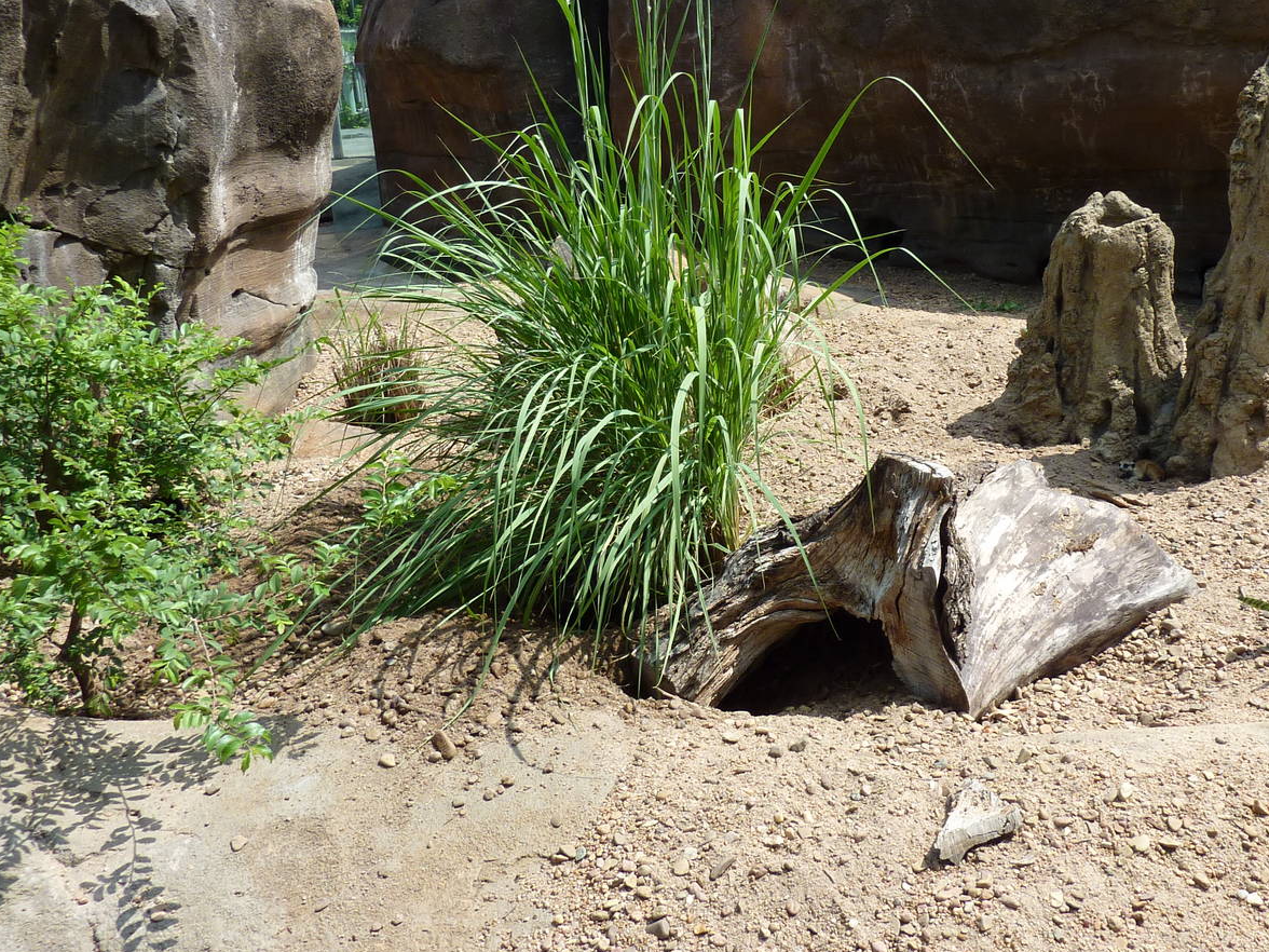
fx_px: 1246
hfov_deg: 53.5
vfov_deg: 41.6
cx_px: 774
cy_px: 379
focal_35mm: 34
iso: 80
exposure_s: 1/500
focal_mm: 4.1
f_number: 3.3
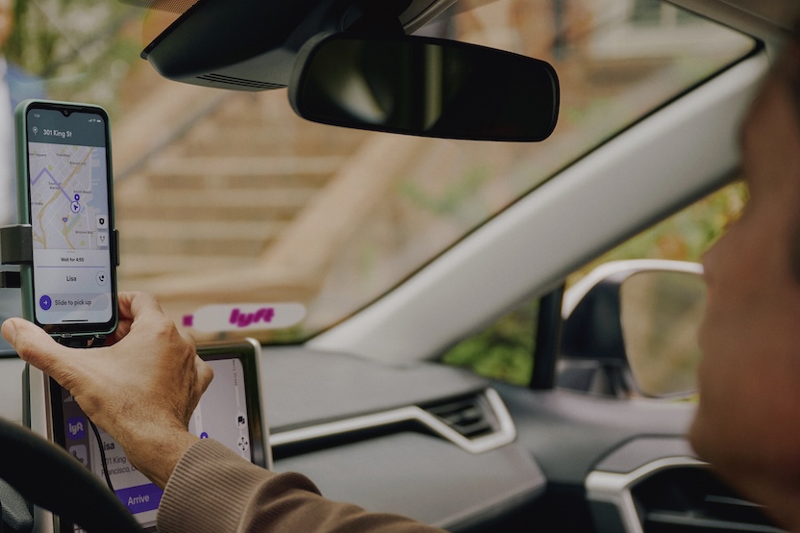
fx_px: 1533
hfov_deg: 29.1
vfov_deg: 19.6
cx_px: 301
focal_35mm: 69
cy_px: 389
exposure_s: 1/640
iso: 200
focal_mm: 45
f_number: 2.8
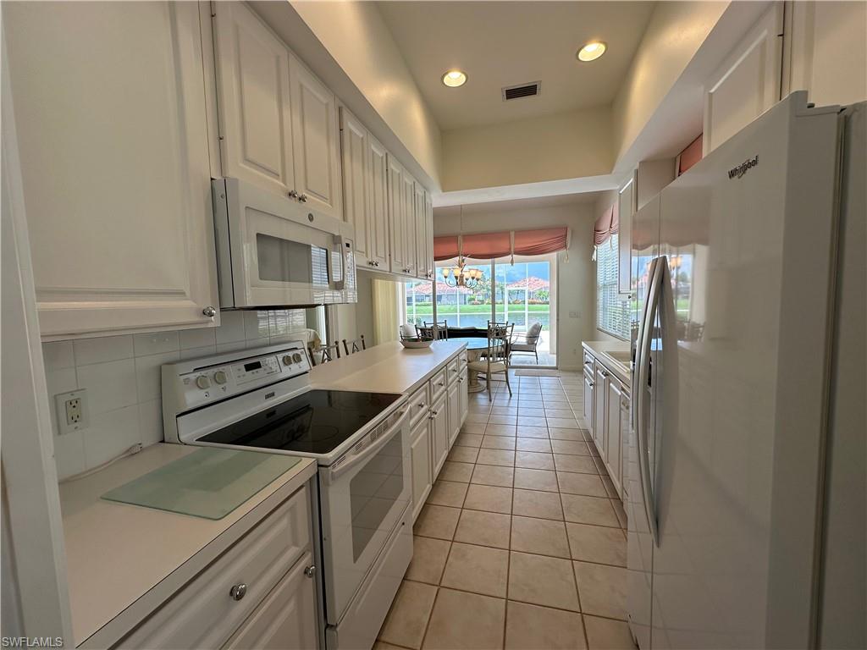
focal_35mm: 14
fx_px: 351
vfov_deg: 85.7
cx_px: 434
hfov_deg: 102.1
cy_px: 325
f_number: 2.2
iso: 40
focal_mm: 2.22
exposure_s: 1/168
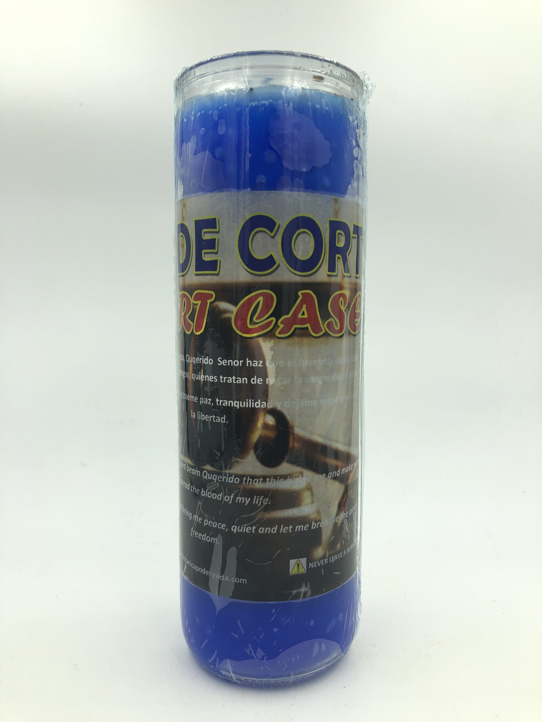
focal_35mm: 28
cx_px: 271
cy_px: 361
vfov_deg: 63.4
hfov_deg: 49.7
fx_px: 585
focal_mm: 4
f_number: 1.8
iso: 20
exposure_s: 1/442
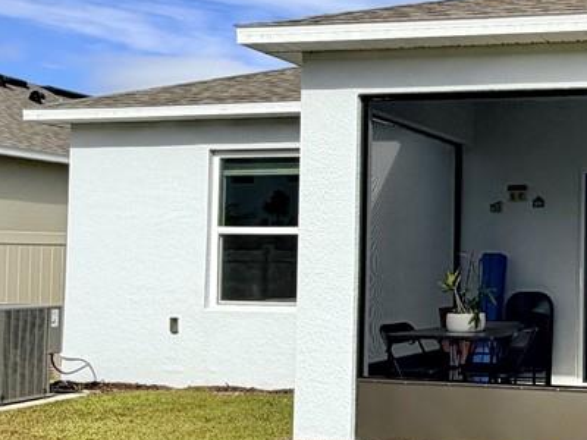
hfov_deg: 30.5
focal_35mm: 56
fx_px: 950
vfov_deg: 26.1
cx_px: 653
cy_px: 238
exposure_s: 1/1033
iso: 20
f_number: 2.2
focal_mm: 2.22
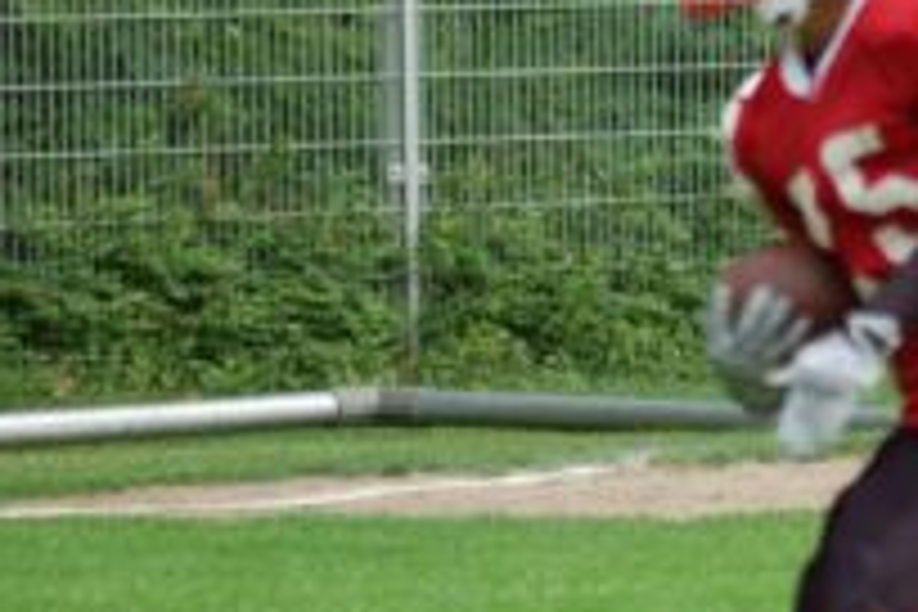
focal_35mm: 566
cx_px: 862
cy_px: 346
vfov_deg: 2.4
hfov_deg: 3.6
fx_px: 14432
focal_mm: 170
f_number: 4.8
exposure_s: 1/1000
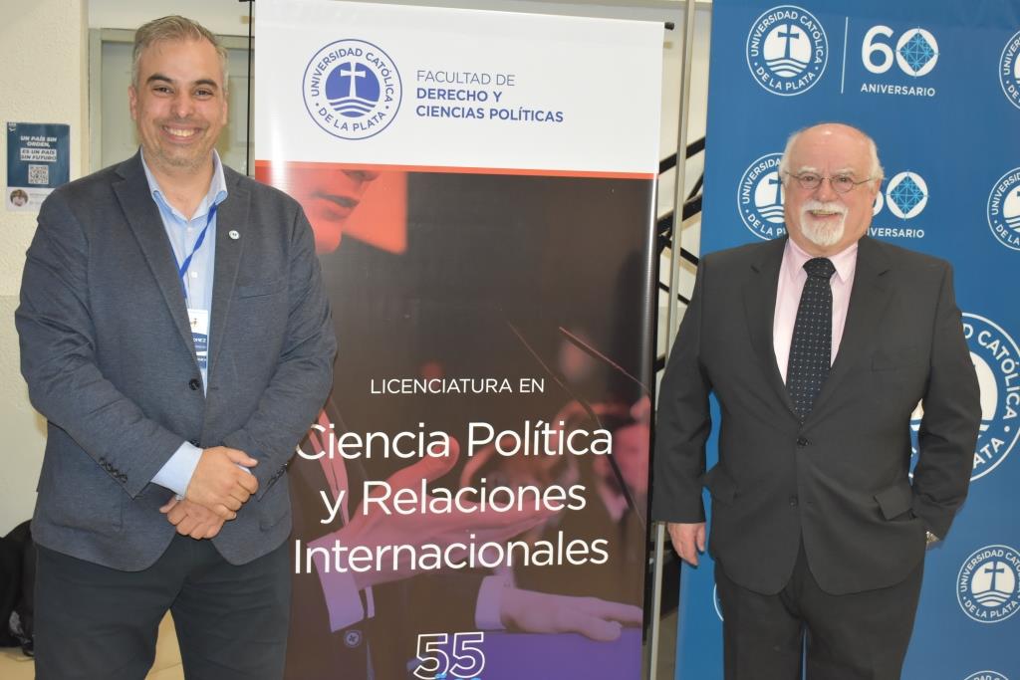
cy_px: 340
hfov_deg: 43.6
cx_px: 510
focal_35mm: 45
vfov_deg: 29.9
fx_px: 1275
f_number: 5.6
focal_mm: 30
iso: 1600
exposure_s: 1/50
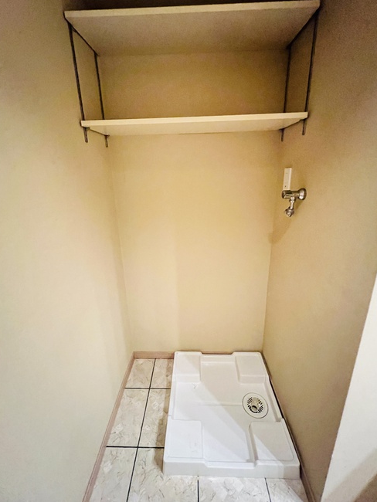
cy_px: 233
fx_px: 203
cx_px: 185
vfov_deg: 101.9
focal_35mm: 14
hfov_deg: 85.7
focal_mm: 1.57
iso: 1000
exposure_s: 1/25
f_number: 1.8
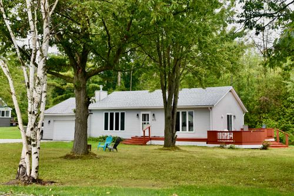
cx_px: 147
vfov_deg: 36.8
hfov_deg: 53.1
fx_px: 294
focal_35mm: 36
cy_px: 98
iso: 320
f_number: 5.6
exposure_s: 1/125
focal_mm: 24
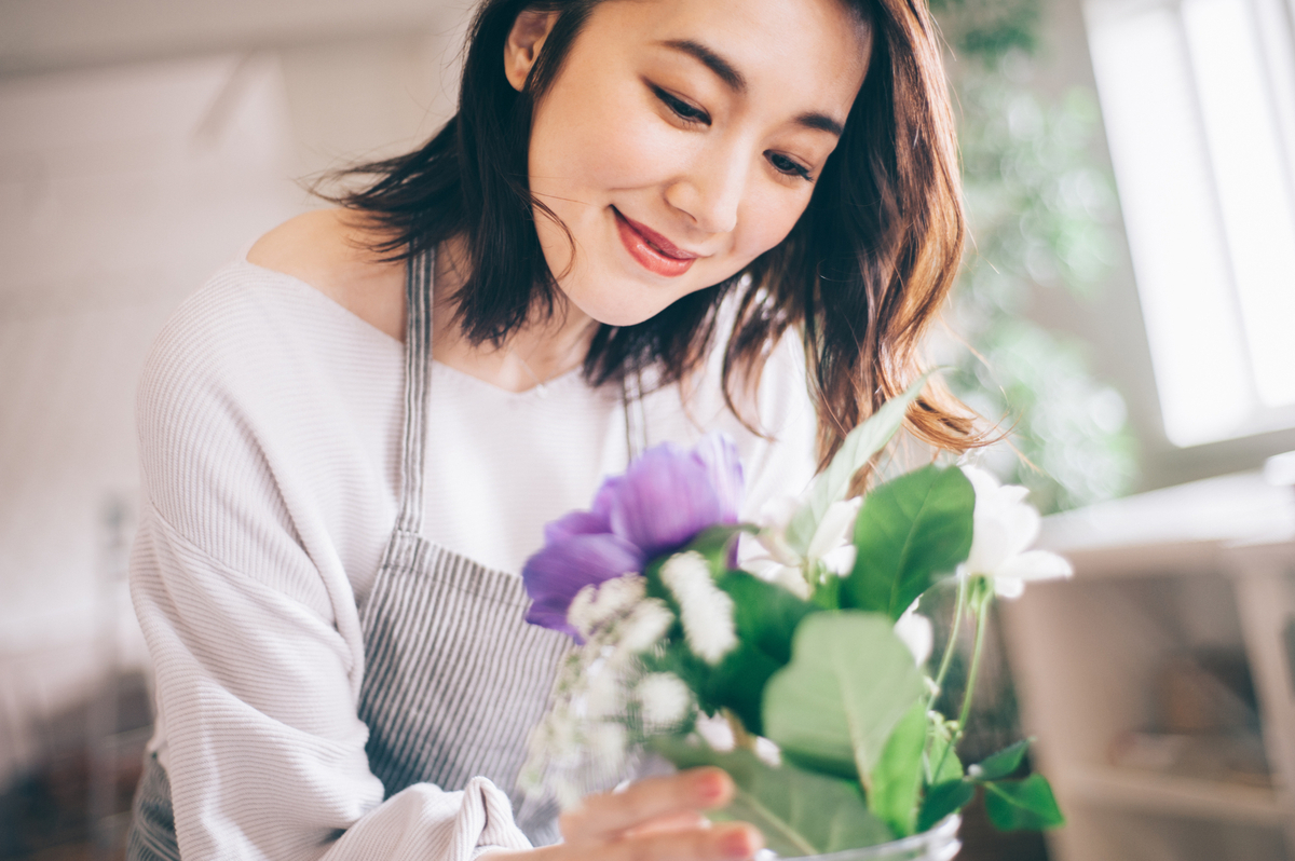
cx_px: 648
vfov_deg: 26.9
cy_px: 430
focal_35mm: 50
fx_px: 1797
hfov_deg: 39.6
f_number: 1.8
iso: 200
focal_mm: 50
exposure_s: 1/80
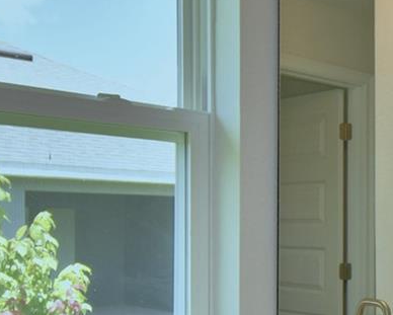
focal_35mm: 58
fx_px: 675
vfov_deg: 26.0
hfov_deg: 29.0
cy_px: 225
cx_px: 443
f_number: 4.5
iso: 100
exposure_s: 1/100
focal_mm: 10
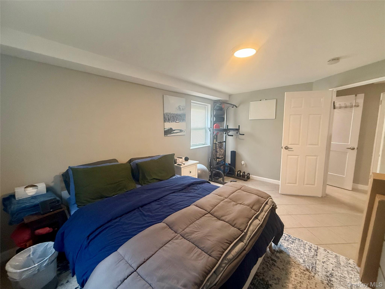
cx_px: 192
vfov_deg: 85.7
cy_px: 144
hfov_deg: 102.1
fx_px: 156
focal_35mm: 14
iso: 500
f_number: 2.2
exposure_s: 1/120
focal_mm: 2.22
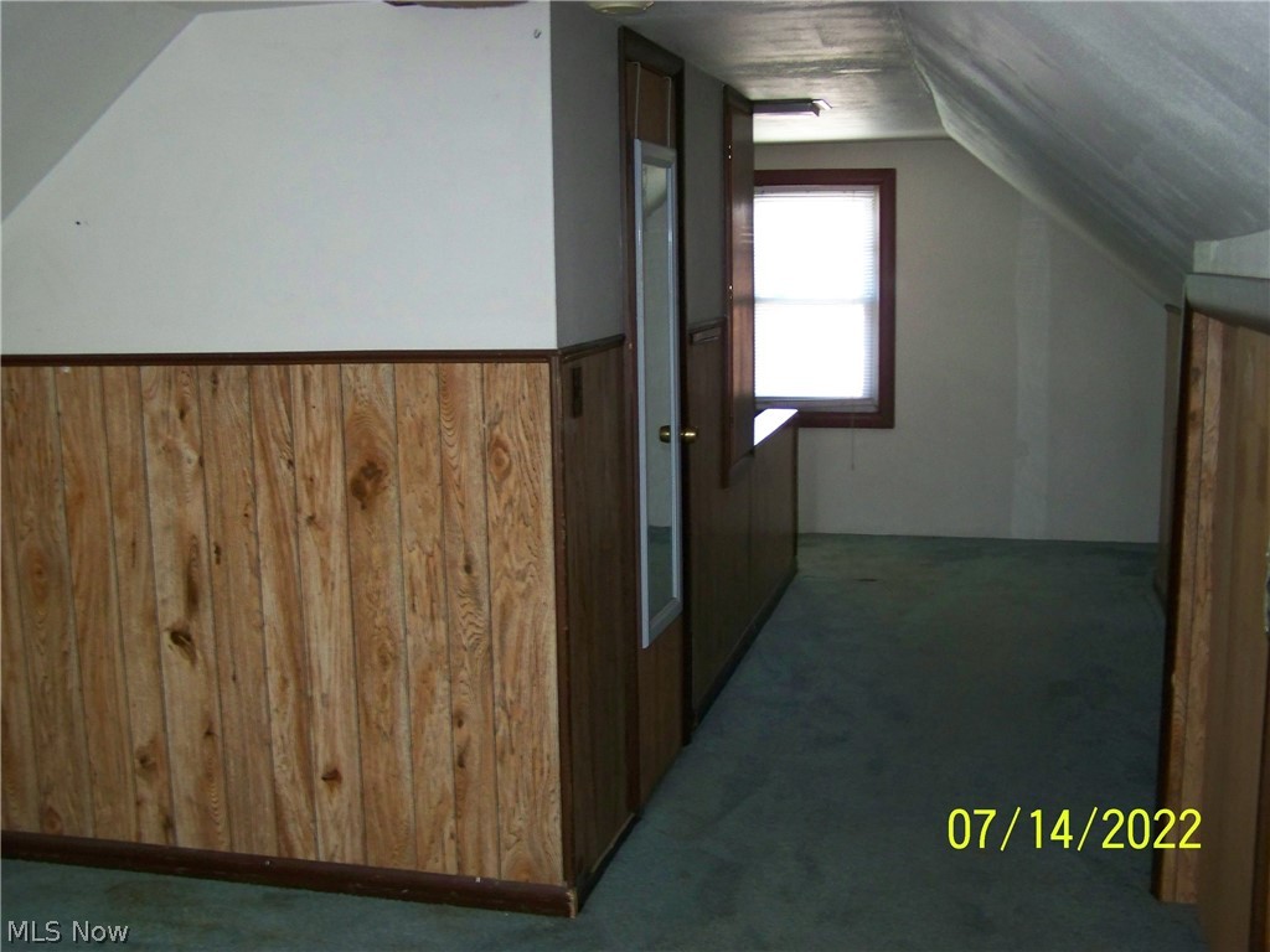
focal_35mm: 38
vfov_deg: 37.7
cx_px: 635
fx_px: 1394
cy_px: 476
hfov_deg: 49.0
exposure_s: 1/30
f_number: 2.8
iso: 200
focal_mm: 6.3
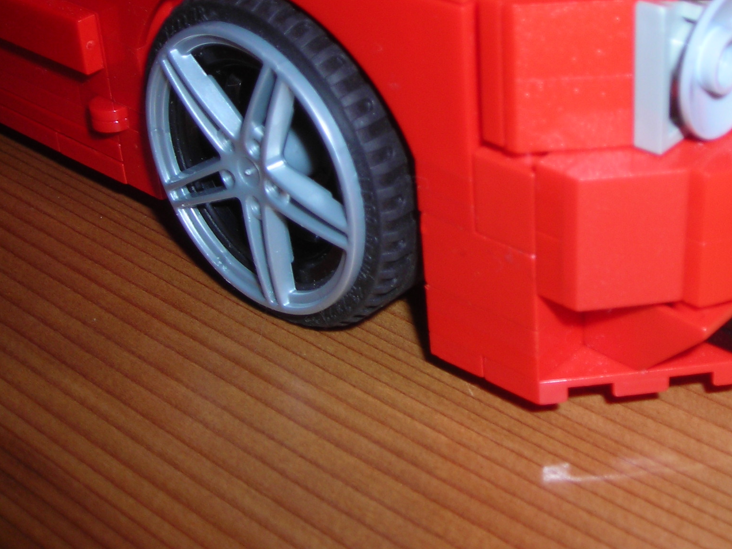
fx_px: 1353
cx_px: 599
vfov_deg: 22.6
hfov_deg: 29.5
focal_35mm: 64
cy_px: 106
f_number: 6.4
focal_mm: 6.3
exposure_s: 1/60.1
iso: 50
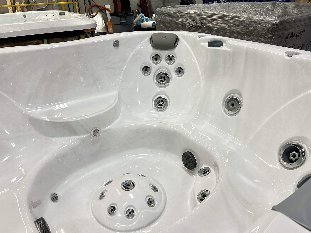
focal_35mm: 26
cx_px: 156
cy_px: 116
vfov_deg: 53.1
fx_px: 234
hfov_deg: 67.3
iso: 160
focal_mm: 5.7
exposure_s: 1/60
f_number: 1.5
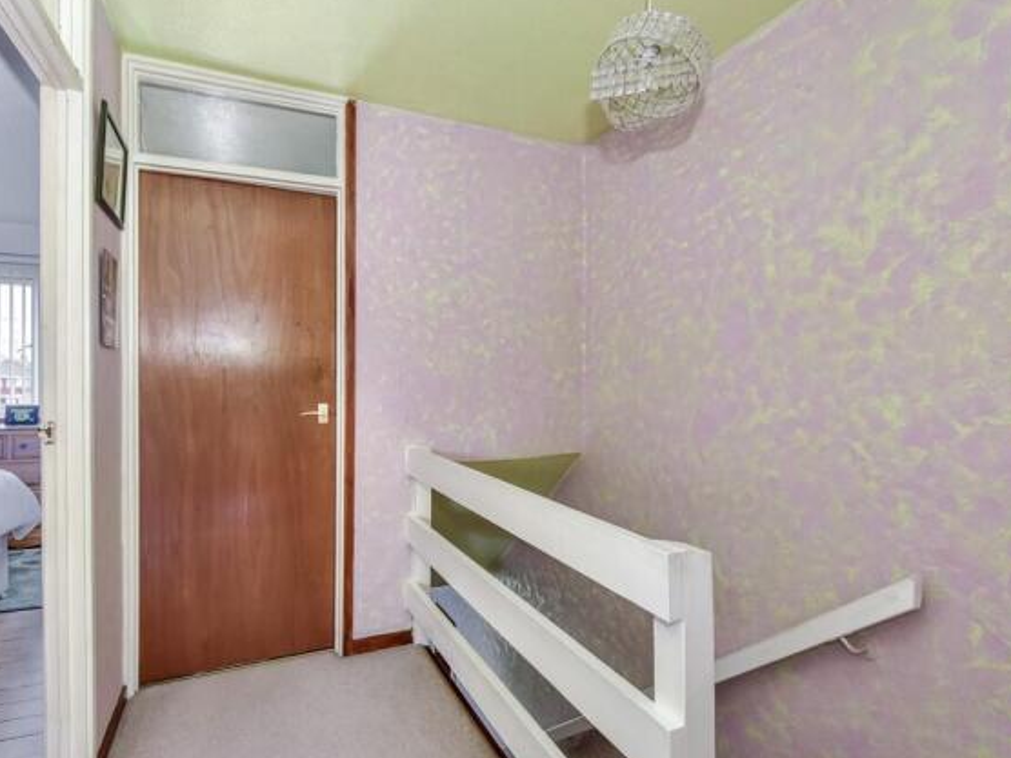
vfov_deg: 74.7
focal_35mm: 17
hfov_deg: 90.5
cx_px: 439
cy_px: 384
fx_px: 497
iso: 640
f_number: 8
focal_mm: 10
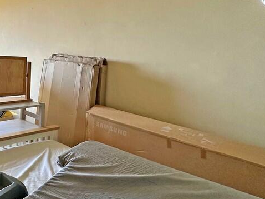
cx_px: 6
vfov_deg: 46.8
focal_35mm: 30
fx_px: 230
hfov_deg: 50.0
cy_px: 100
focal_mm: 2.22
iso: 250
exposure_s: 1/99
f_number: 2.2
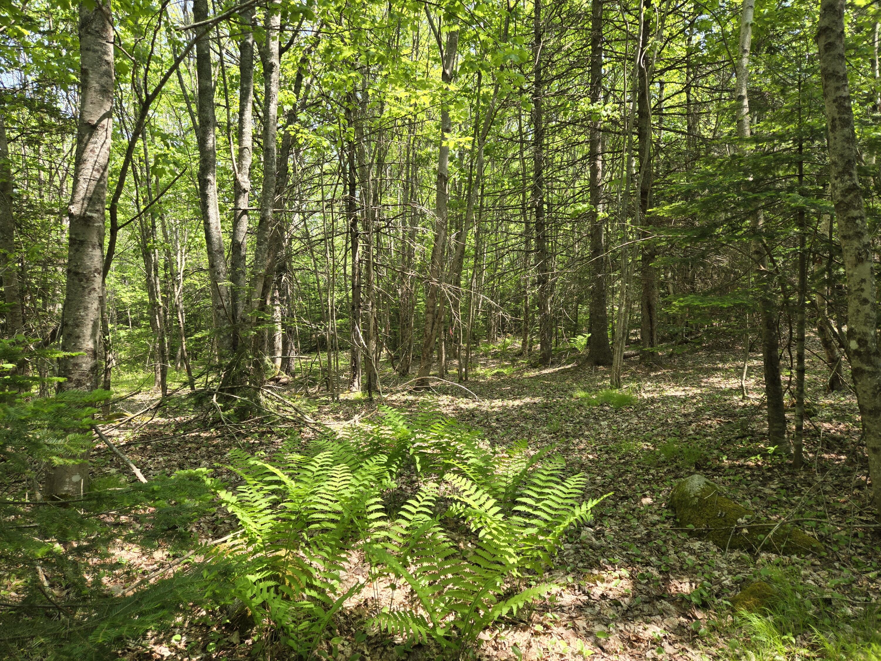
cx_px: 440
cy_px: 330
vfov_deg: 58.9
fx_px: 585
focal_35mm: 23
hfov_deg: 73.9
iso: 25
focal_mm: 5.4
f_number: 1.8
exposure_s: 1/186
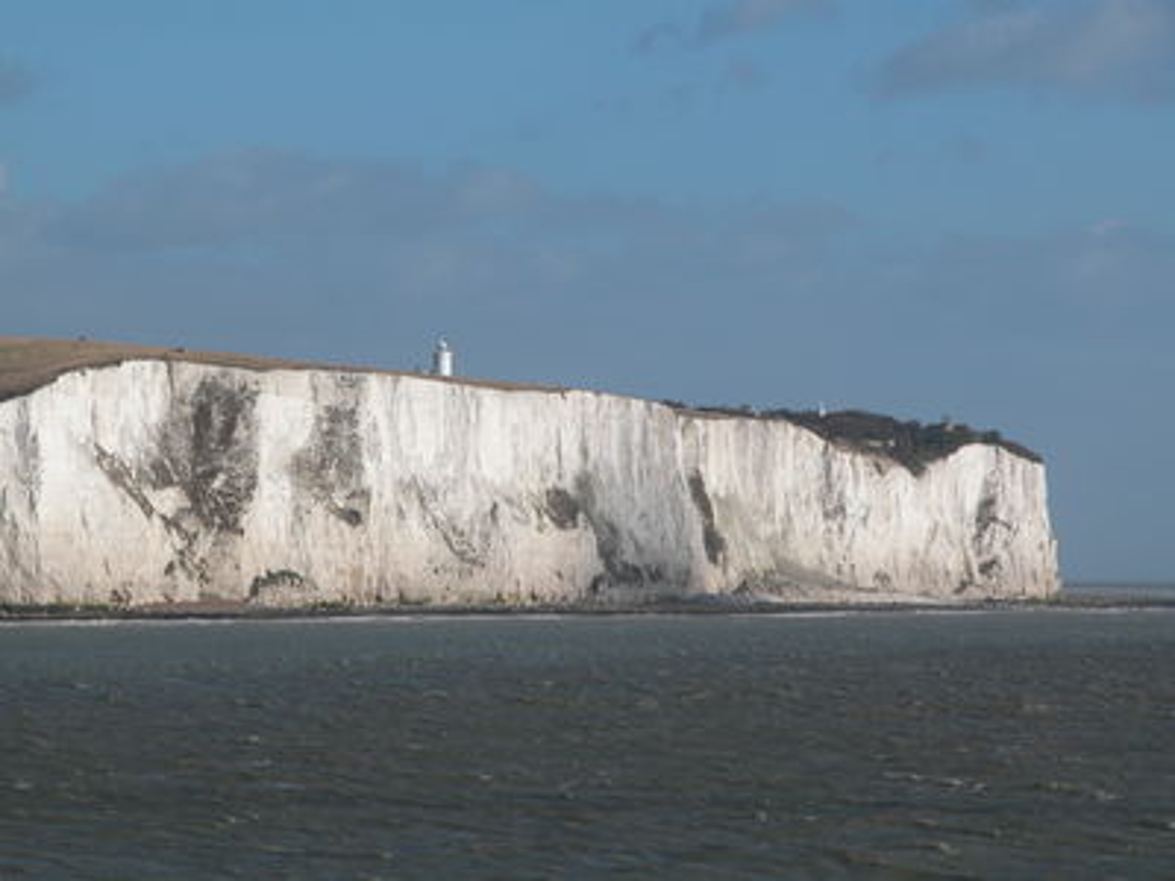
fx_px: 6381
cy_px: 440
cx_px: 588
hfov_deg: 10.5
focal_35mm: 188
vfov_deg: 7.9
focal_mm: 48.5
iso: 100
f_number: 7.1
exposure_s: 1/537
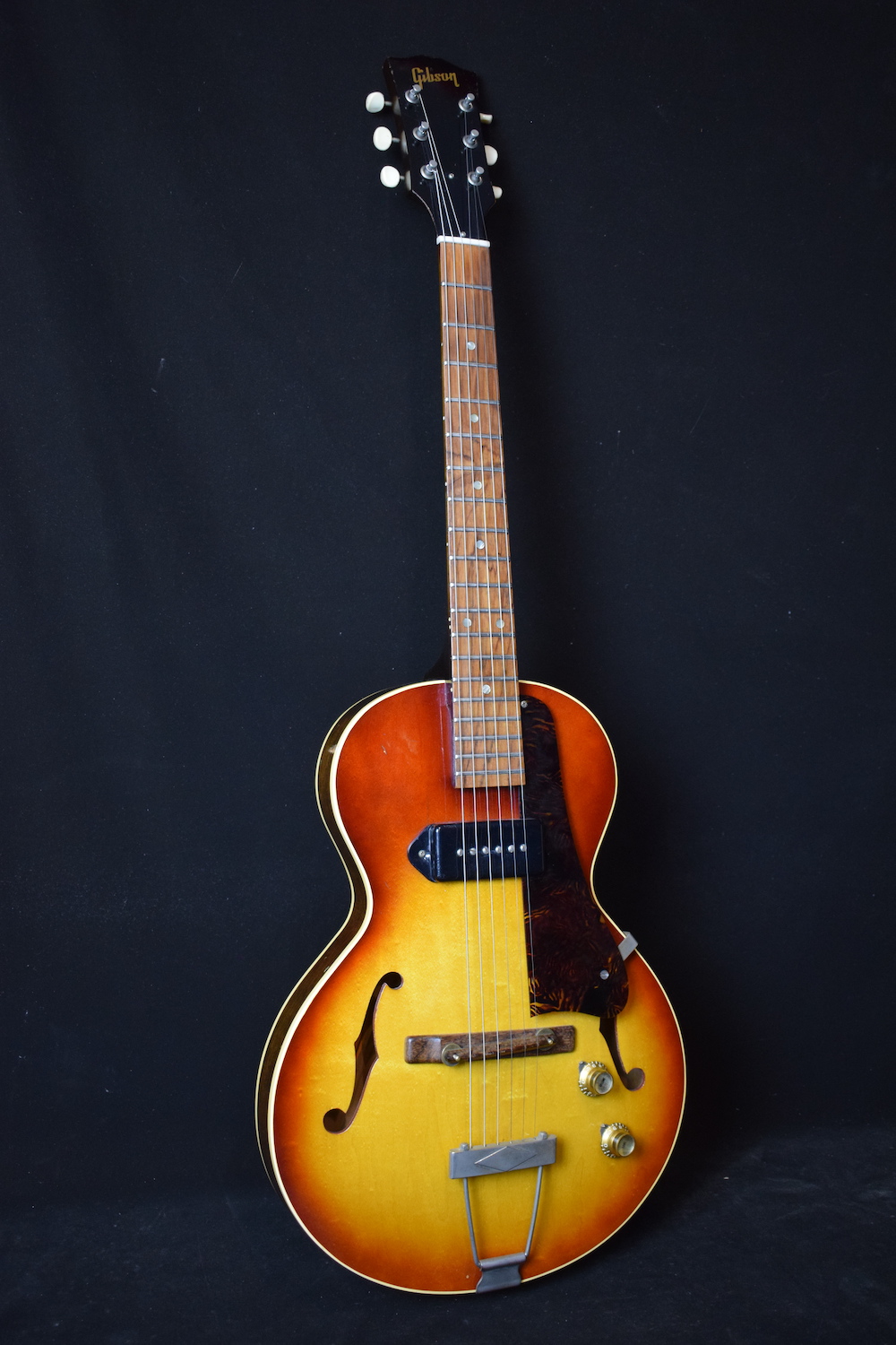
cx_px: 448
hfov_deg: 36.9
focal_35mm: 36
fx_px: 1344
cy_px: 672
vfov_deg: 53.1
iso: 1600
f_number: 3.8
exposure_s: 1/30
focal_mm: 24
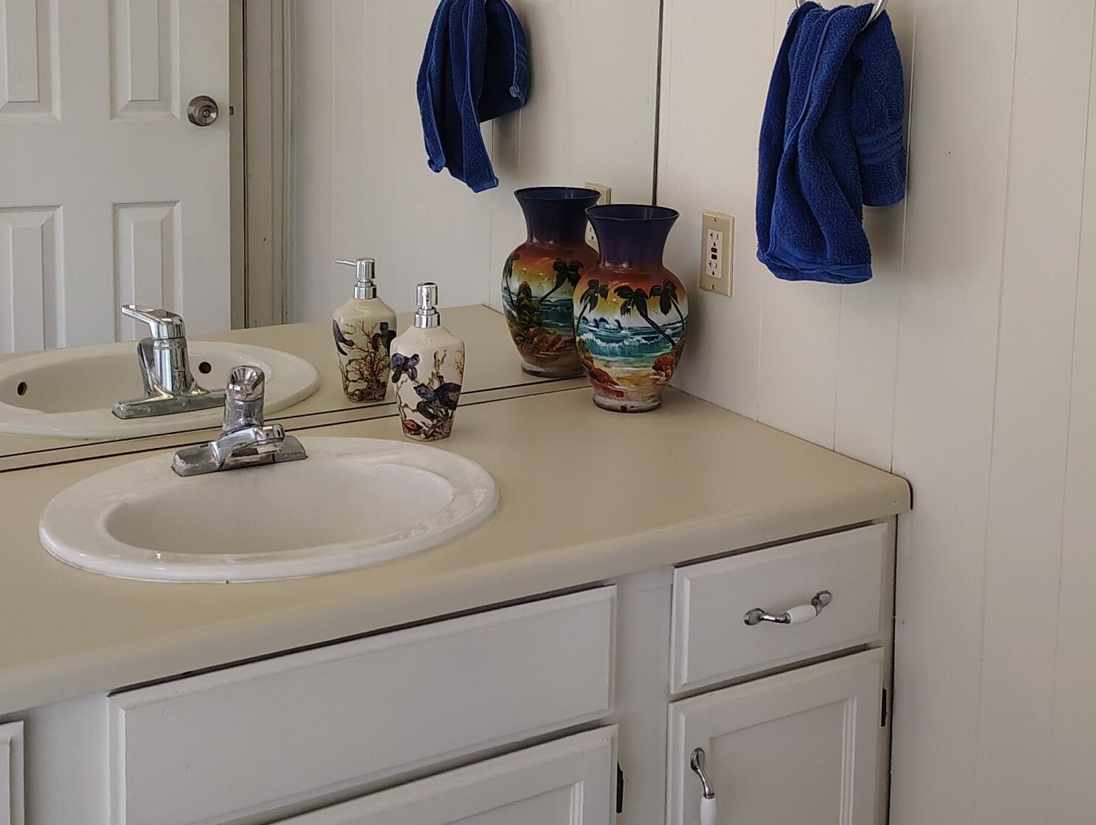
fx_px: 1522
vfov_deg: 29.5
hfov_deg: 39.6
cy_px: 146
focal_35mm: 48
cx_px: 549
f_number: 1.8
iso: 1066
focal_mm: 5.56
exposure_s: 1/120
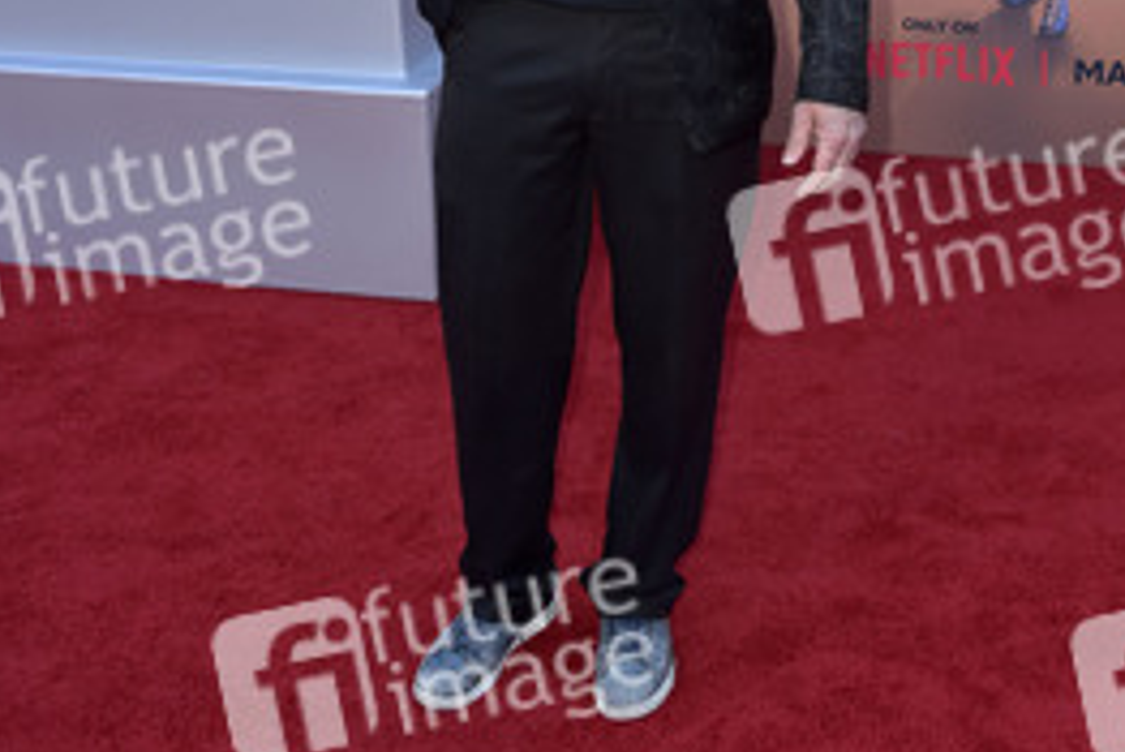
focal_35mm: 55
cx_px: 560
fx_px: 1720
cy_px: 17
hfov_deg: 36.2
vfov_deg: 23.7
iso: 320
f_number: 6.3
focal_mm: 36
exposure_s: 1/250
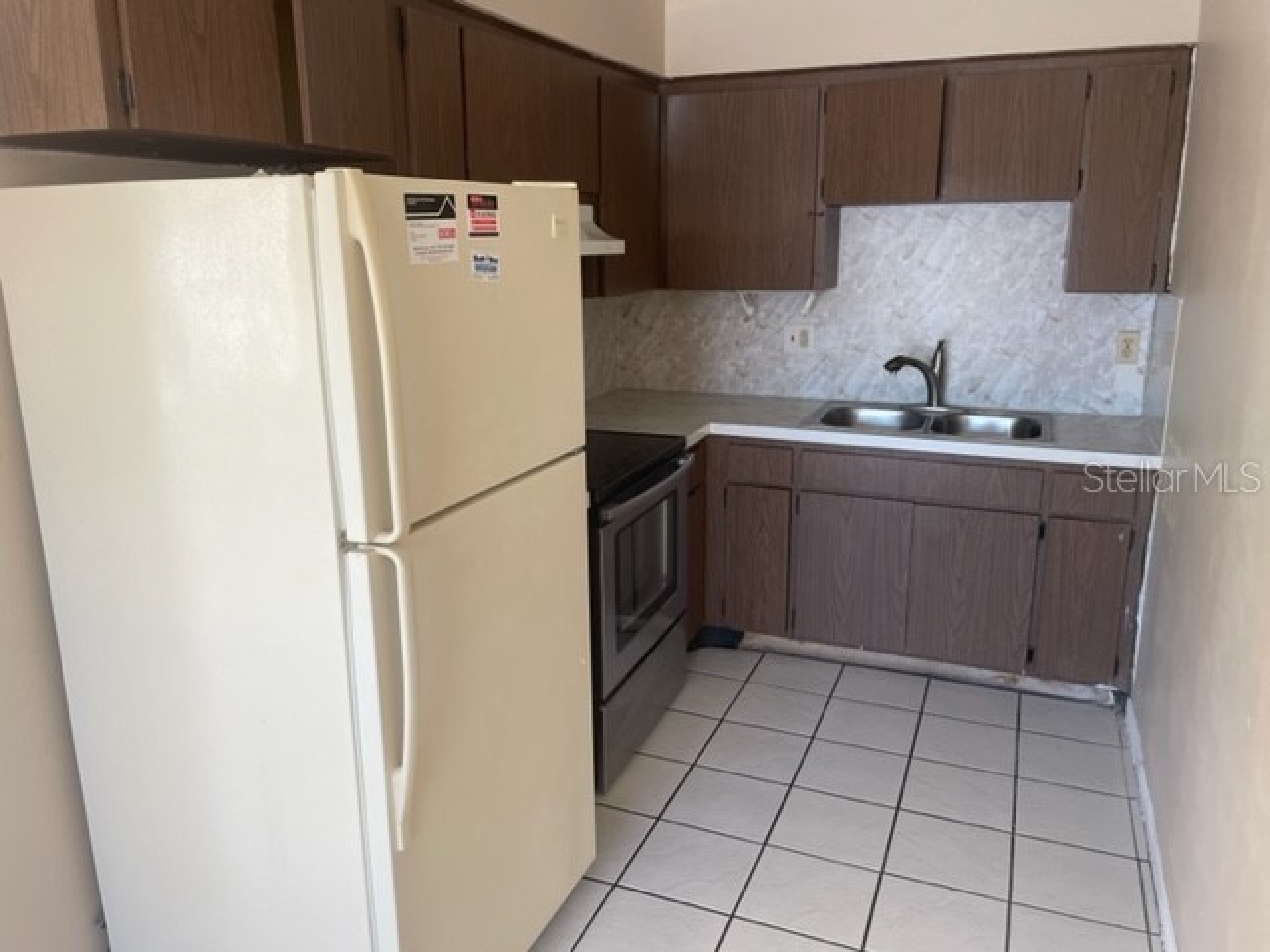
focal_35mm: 26
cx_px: 635
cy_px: 476
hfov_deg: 67.3
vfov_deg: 53.1
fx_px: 954
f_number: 1.6
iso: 100
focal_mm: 4.2
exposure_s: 1/121
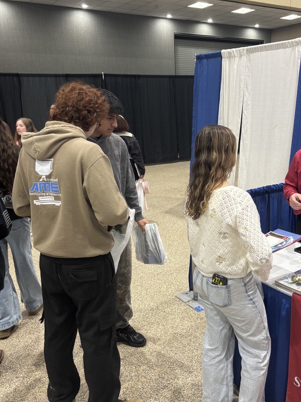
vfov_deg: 52.6
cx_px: 193
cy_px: 194
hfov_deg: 40.4
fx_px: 406
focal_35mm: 35
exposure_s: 1/60
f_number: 1.6
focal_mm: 5.96
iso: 125
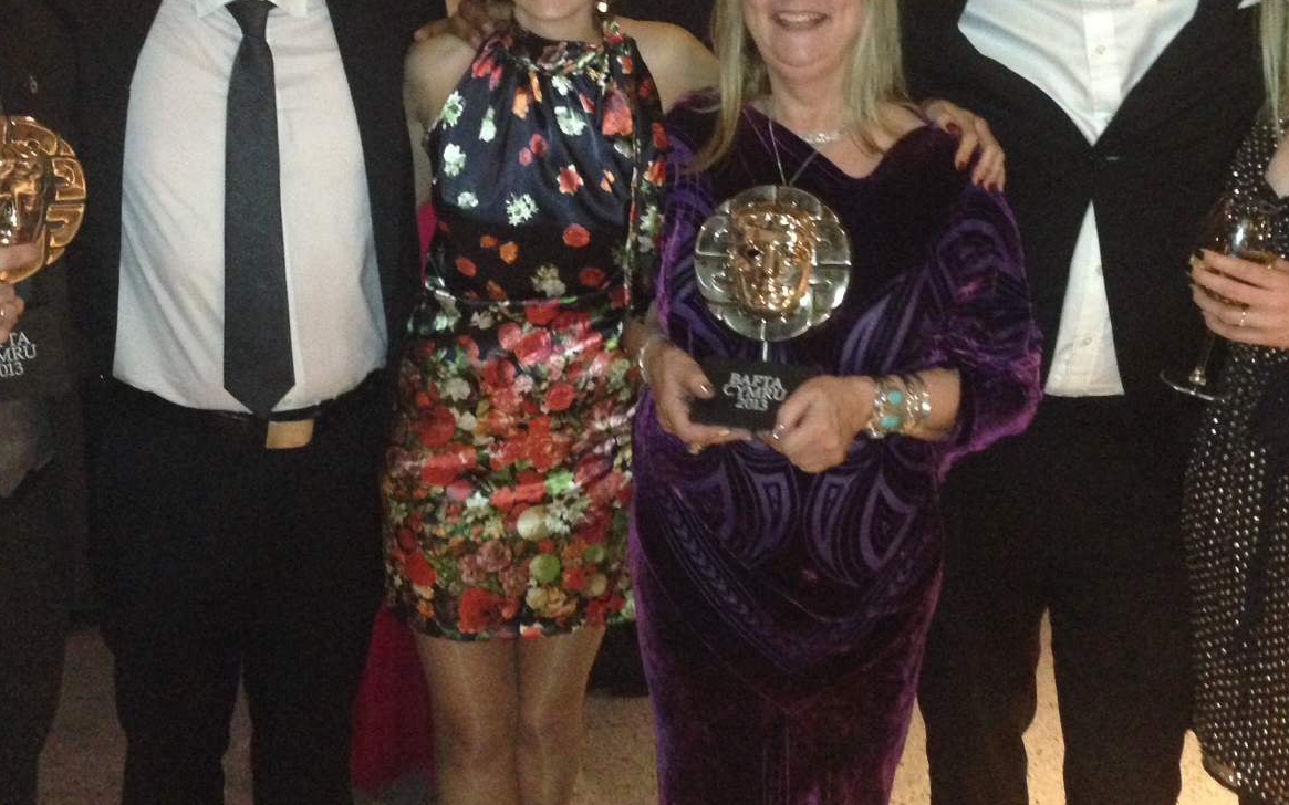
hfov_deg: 41.1
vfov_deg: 25.8
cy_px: 139
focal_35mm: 49
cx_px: 631
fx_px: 1721
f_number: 2.4
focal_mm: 4.12
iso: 500
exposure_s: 1/16
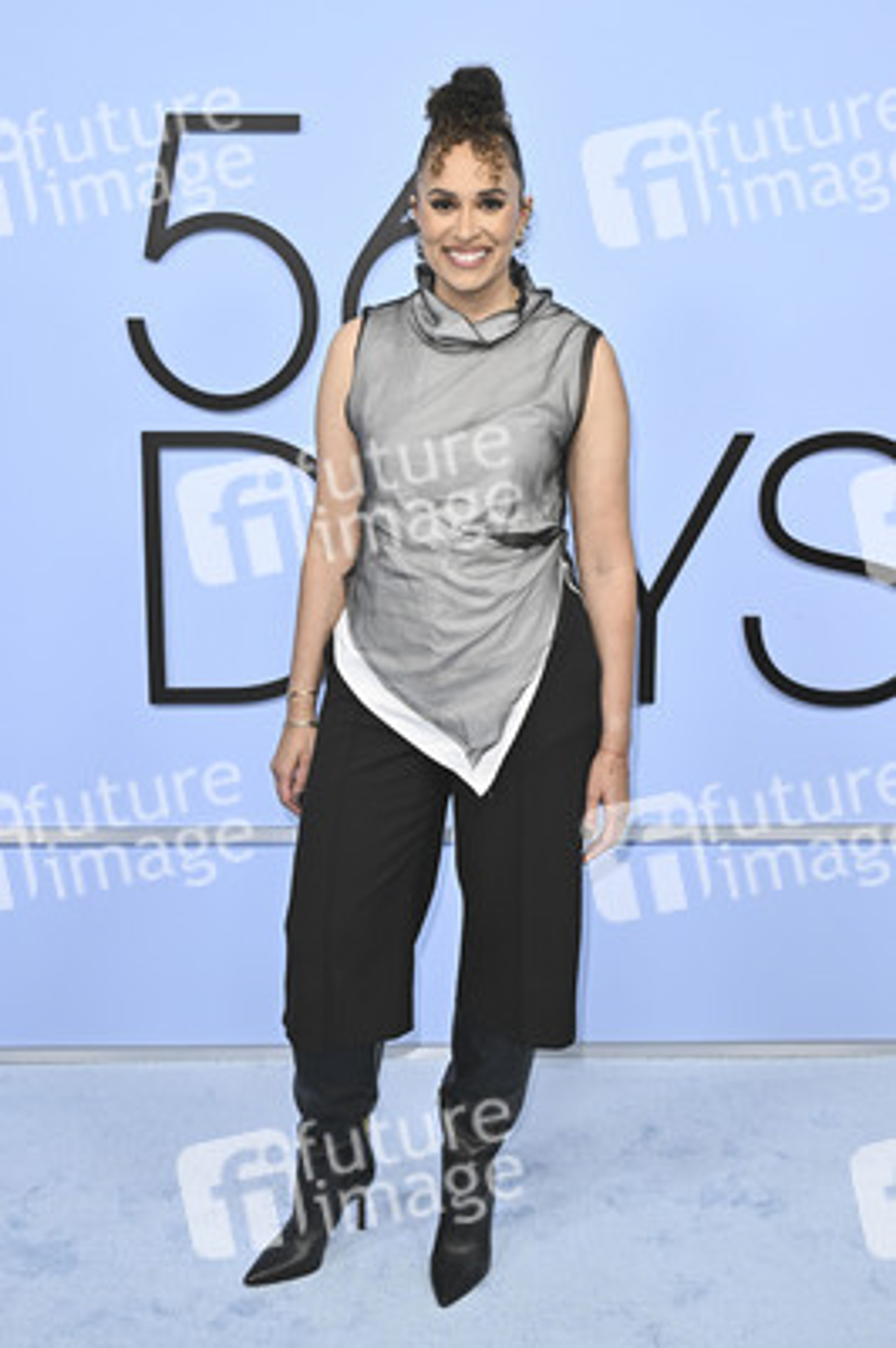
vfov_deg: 47.4
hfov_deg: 32.6
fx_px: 1533
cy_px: 674
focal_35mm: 41
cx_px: 448
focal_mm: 41
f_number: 5.6
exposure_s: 1/320
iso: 1600
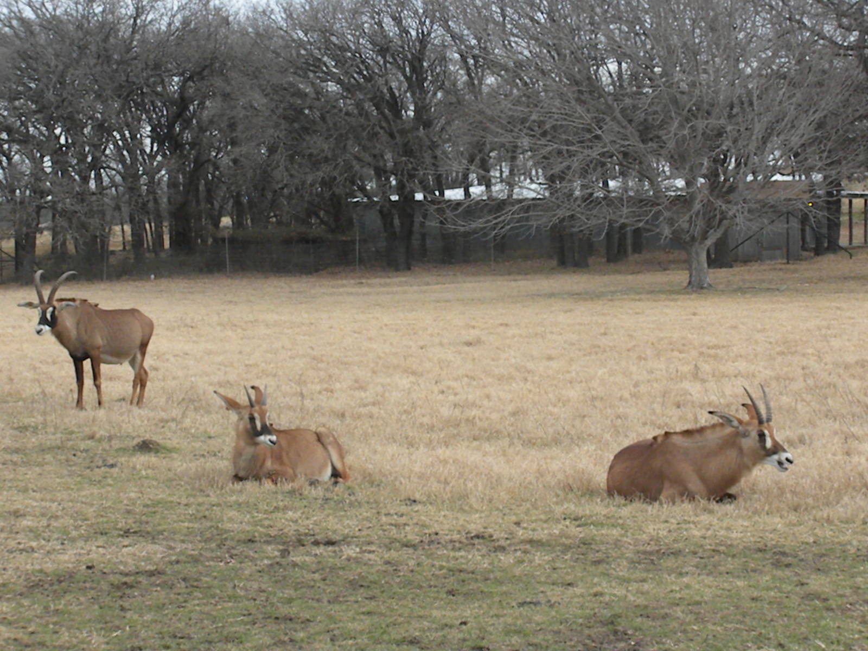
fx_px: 2508
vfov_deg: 14.8
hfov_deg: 19.6
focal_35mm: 100
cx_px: 434
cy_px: 326
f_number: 14
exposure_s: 1/180
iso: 640
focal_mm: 17.7
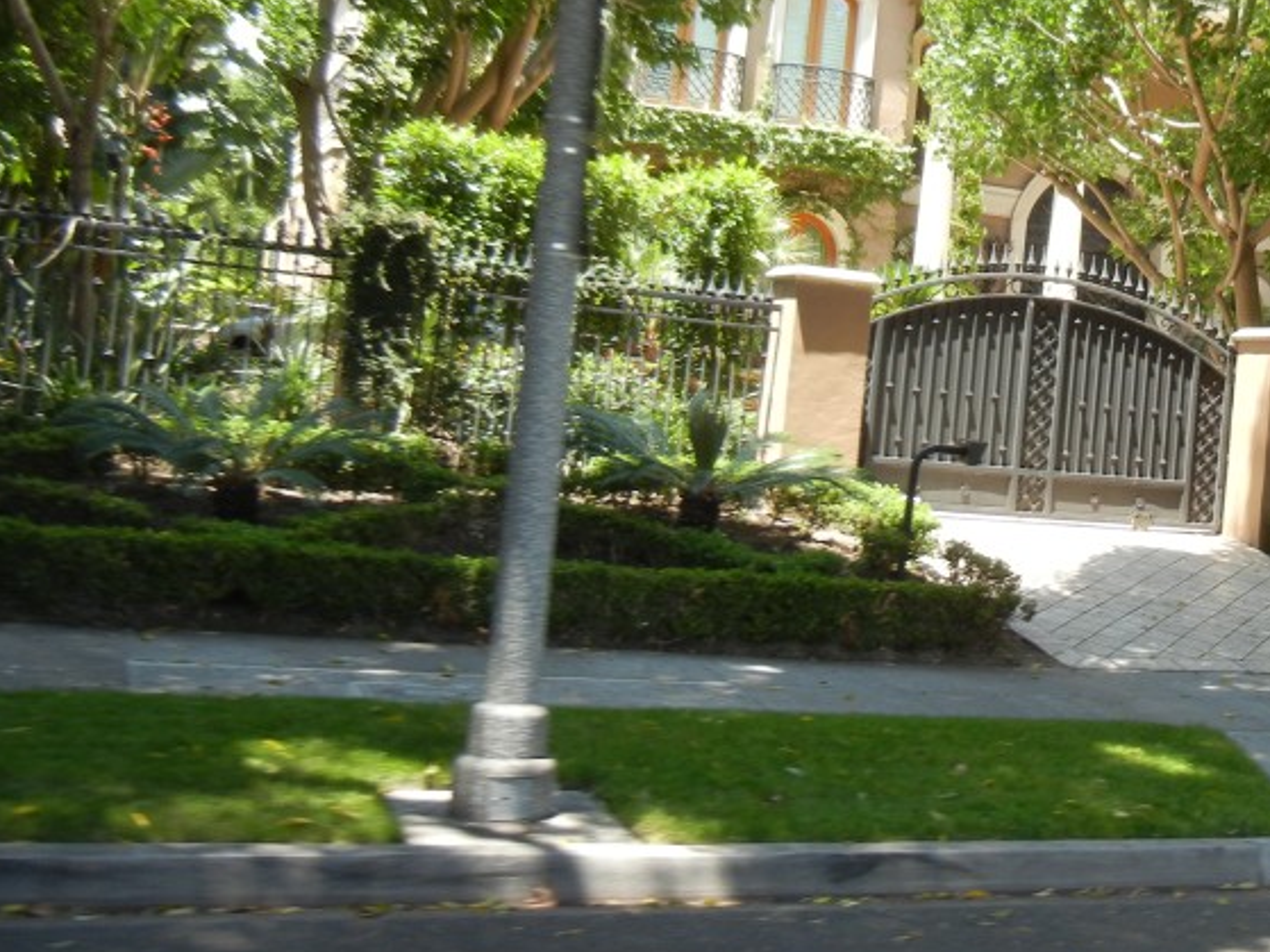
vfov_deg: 26.2
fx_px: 2017
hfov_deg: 33.6
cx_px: 1068
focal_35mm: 55
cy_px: 250
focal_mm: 5.4
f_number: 3.5
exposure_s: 1/185
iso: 160
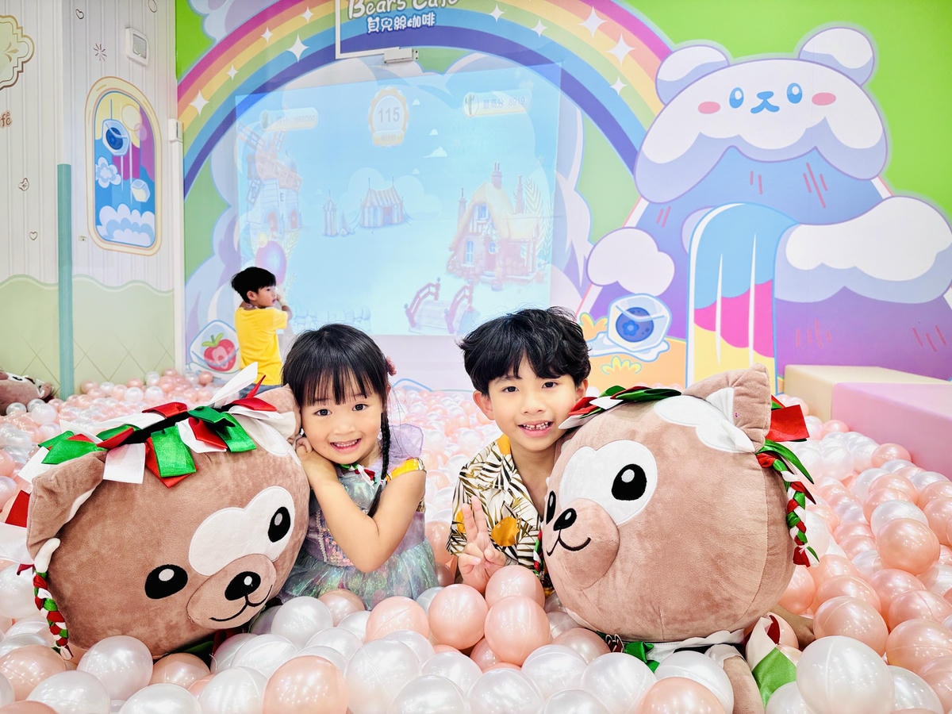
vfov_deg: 56.8
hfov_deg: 71.6
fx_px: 660
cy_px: 357
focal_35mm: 24
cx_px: 476
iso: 125
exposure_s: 1/60
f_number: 1.78
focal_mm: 6.76
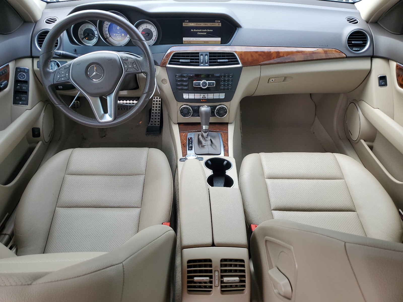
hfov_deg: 67.3
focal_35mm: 26
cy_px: 151
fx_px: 303
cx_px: 202
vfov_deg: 53.1
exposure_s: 1/185
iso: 50
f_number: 1.5
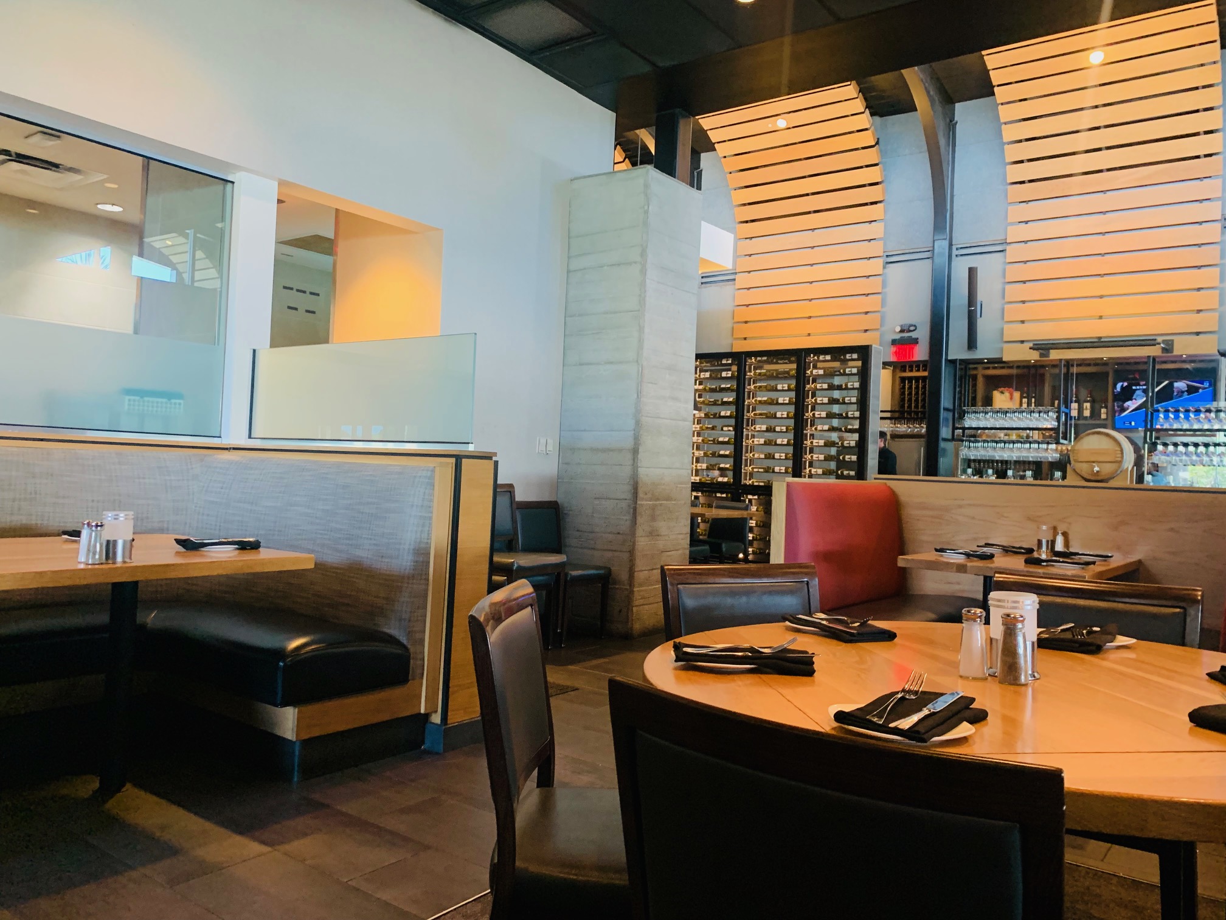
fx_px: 921
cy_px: 460
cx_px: 613
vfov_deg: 53.1
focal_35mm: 26
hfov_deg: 67.3
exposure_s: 1/60
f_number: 1.8
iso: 320
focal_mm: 4.25
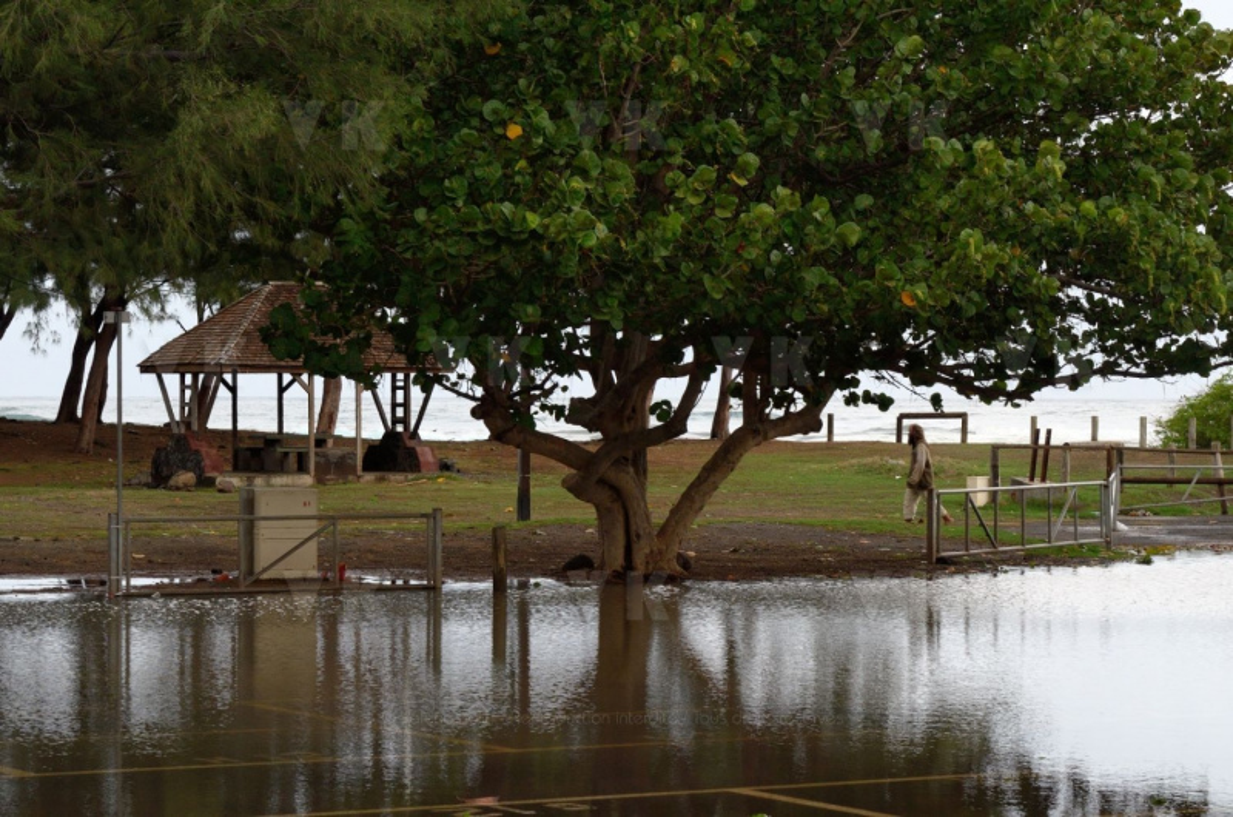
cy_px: 408
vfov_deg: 13.0
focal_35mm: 105
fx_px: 3589
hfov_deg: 19.5
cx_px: 616
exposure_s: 1/100
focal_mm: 70
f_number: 9
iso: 640
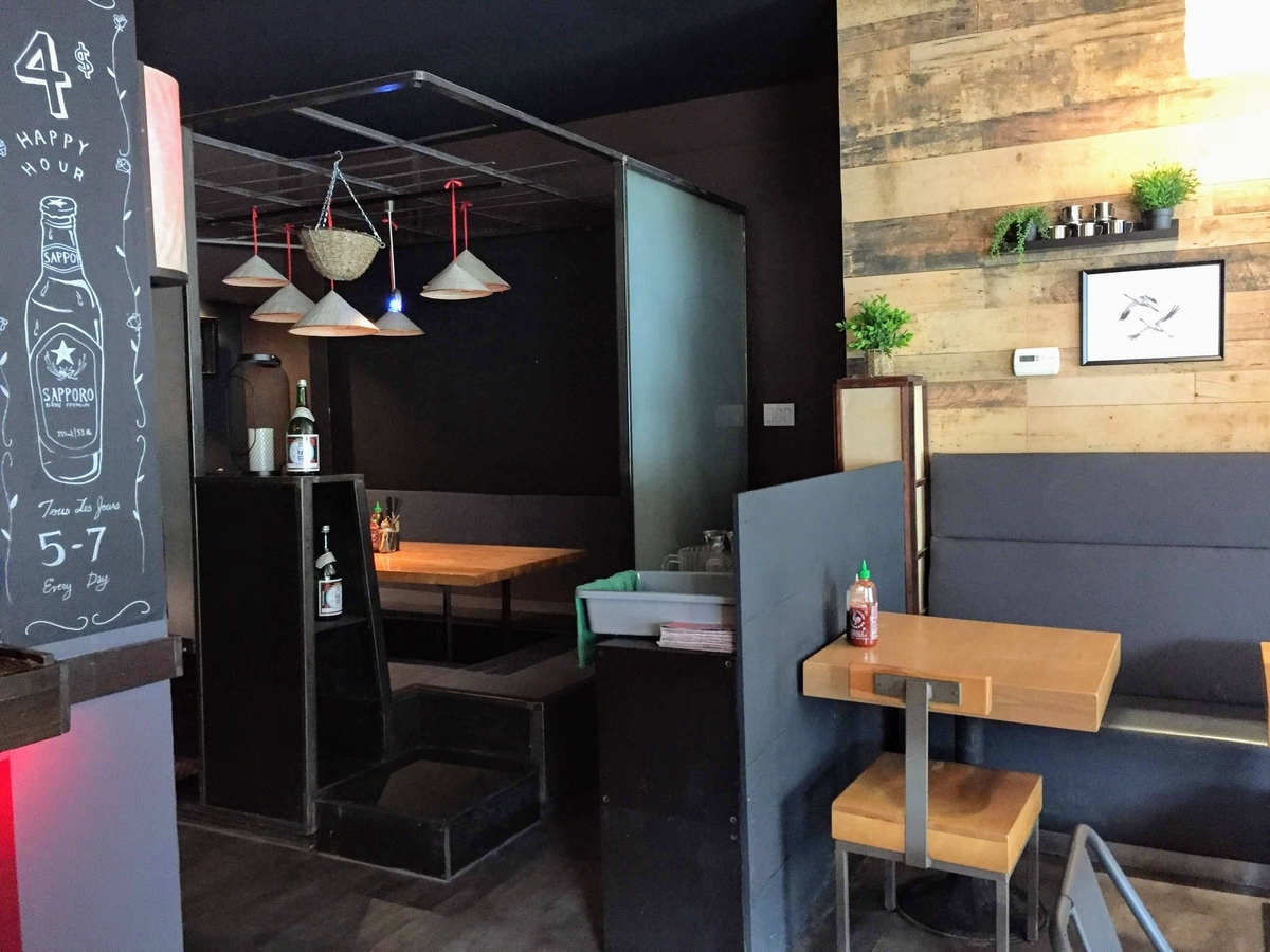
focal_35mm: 29
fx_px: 1064
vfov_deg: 48.2
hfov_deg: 61.7
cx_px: 635
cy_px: 476
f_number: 2.2
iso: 320
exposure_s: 1/15
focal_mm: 4.15
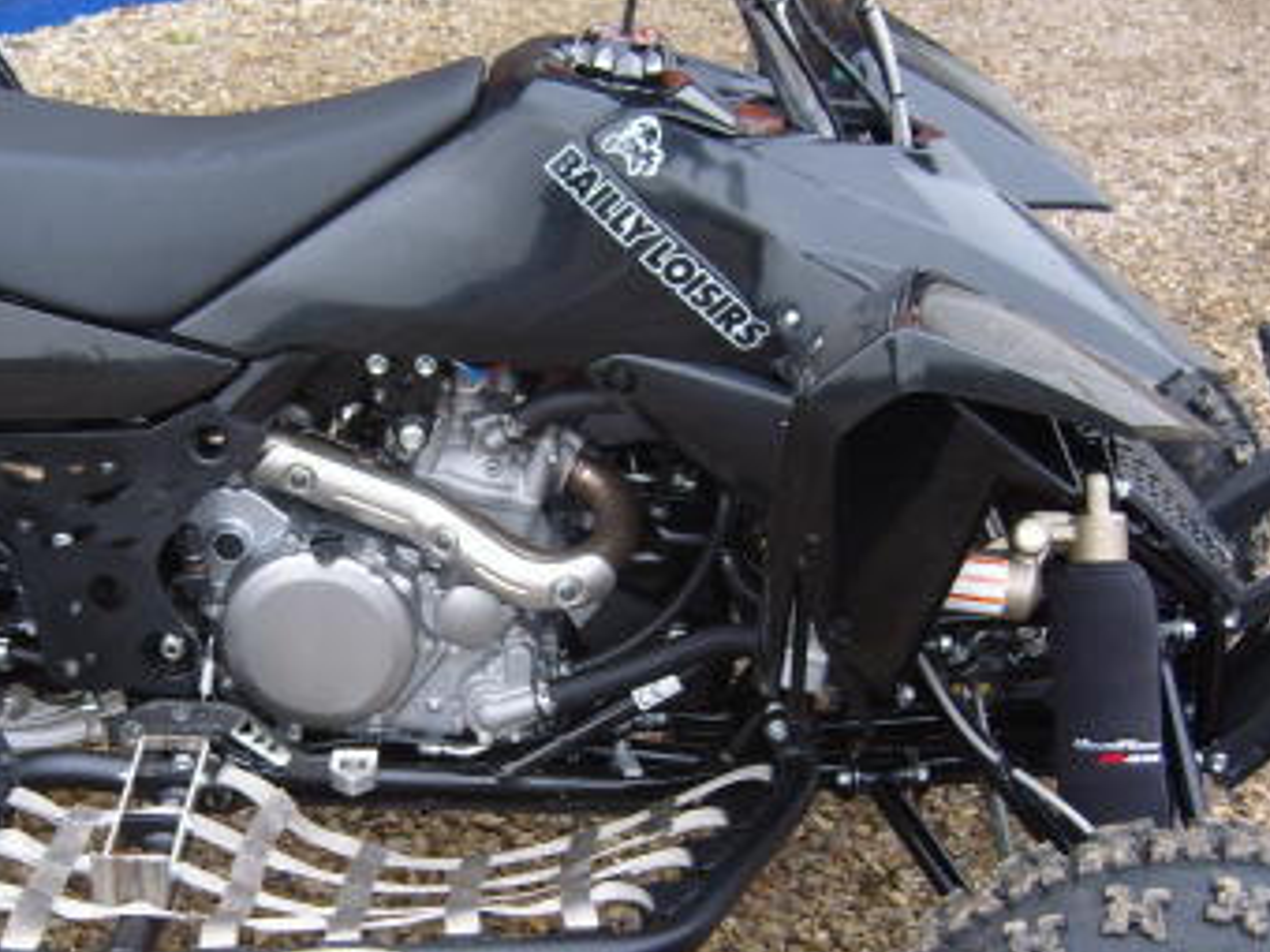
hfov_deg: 27.5
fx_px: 2568
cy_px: 679
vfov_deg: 20.9
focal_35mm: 70
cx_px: 366
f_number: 2.8
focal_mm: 7.4
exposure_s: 1/60
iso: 80
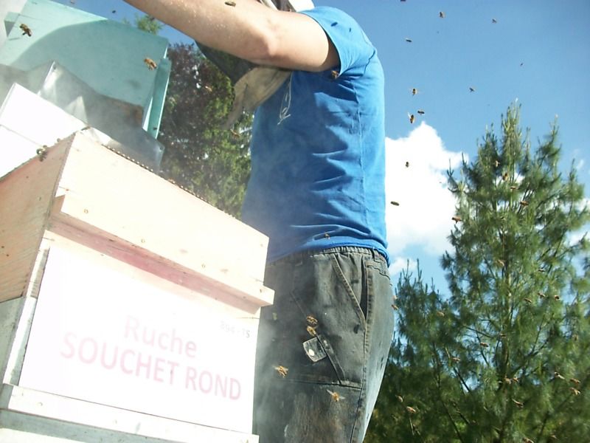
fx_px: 545
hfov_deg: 56.8
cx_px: 295
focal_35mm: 32
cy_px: 222
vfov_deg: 44.2
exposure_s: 1/800
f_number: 2.9
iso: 80
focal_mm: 5.7
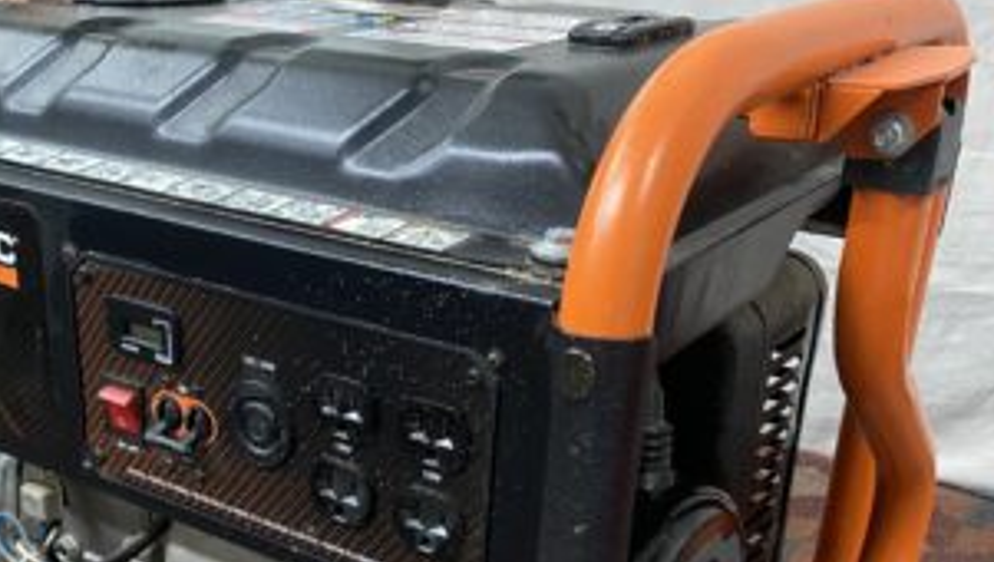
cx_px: 343
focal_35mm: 47
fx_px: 1240
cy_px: 498
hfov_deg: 43.2
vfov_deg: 24.8
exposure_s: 1/40
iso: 500
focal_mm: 4.25
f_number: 1.8
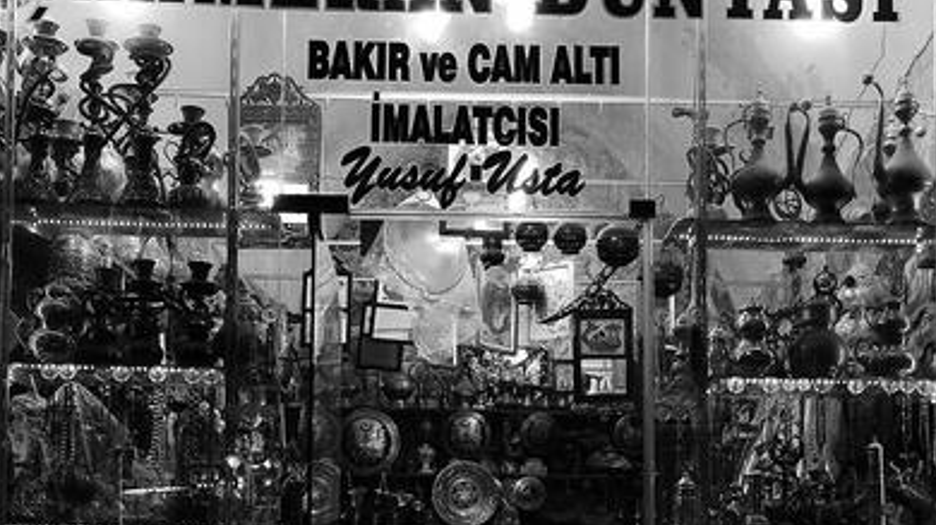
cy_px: 527
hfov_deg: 36.0
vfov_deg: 20.1
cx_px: 468
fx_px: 1439
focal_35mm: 58
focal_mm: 24
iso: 400
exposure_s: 1/50
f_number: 5.6
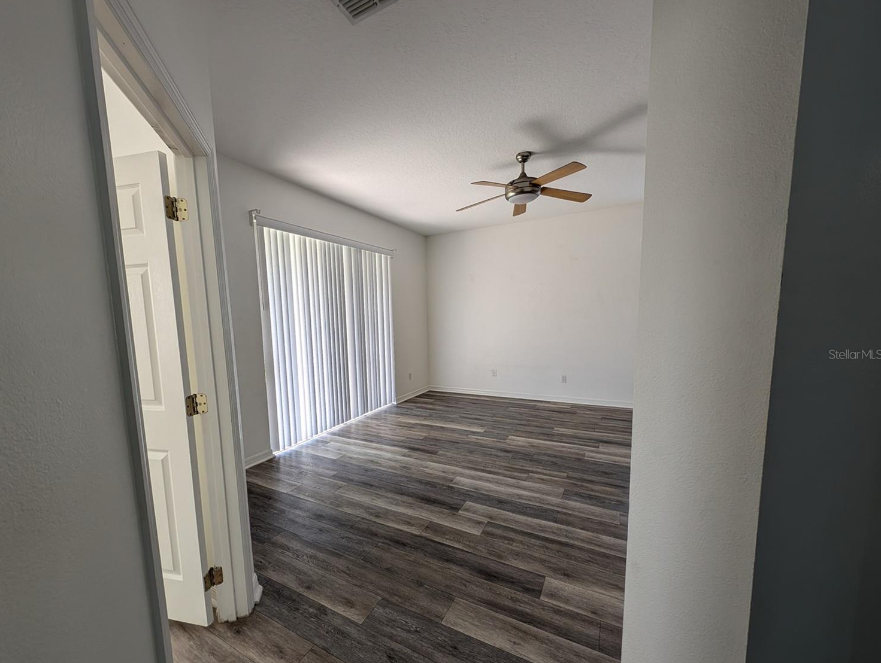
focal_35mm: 13
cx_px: 408
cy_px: 354
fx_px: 331
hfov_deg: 105.9
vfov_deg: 89.9
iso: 59
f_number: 1.95
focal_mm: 2.23
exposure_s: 1/108
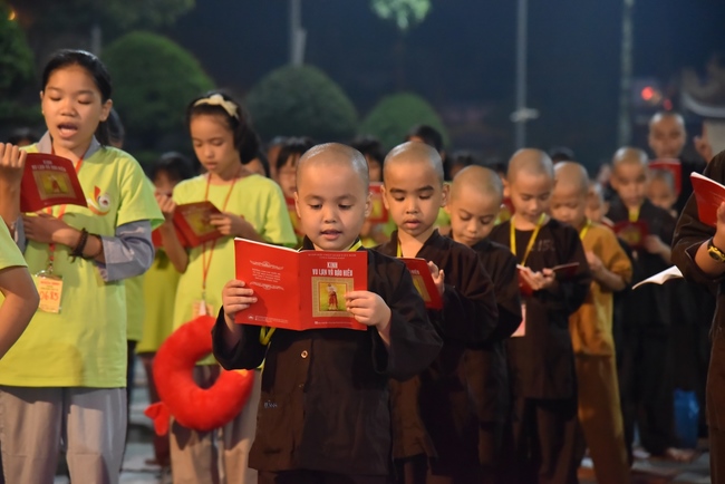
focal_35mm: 120
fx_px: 2418
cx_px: 362
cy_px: 242
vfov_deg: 11.4
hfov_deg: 17.1
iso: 5000
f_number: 4.5
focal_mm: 120
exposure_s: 1/125
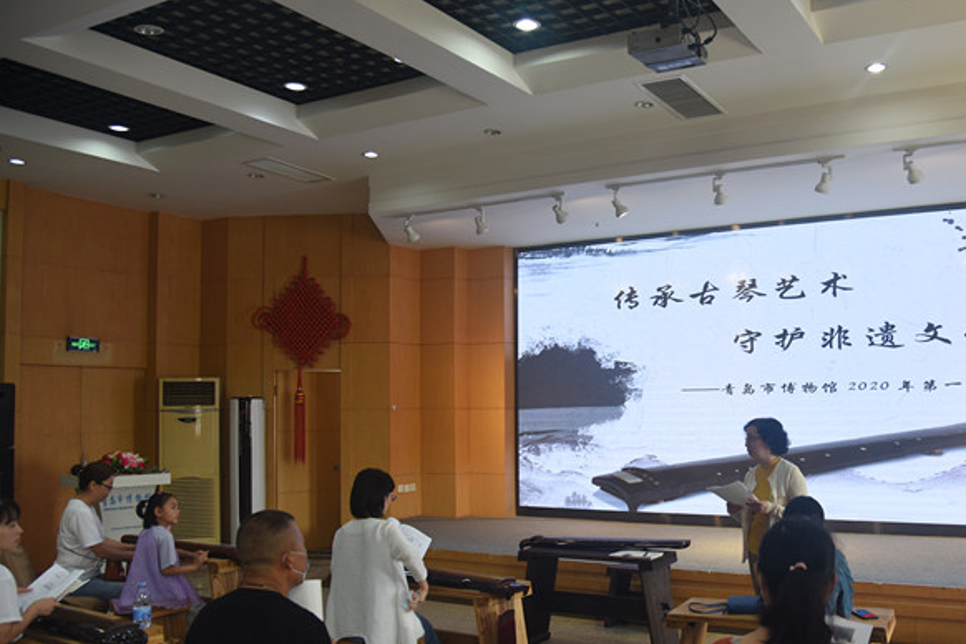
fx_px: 885
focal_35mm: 33
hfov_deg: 56.1
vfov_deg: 39.9
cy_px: 368
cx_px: 637
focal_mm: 24
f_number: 4
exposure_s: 1/50
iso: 400
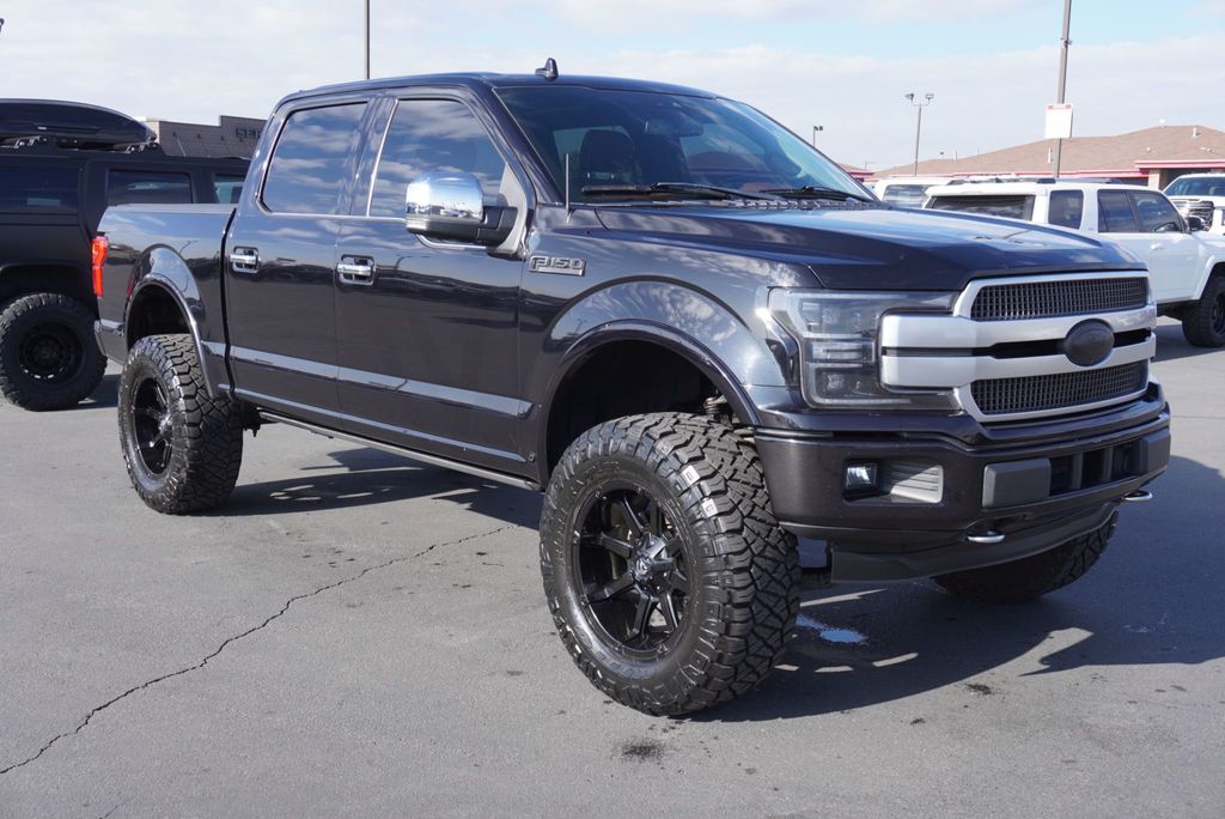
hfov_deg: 49.5
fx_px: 1328
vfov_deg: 34.3
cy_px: 410
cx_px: 612
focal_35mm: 39
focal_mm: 26
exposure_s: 1/160
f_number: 7.1
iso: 100
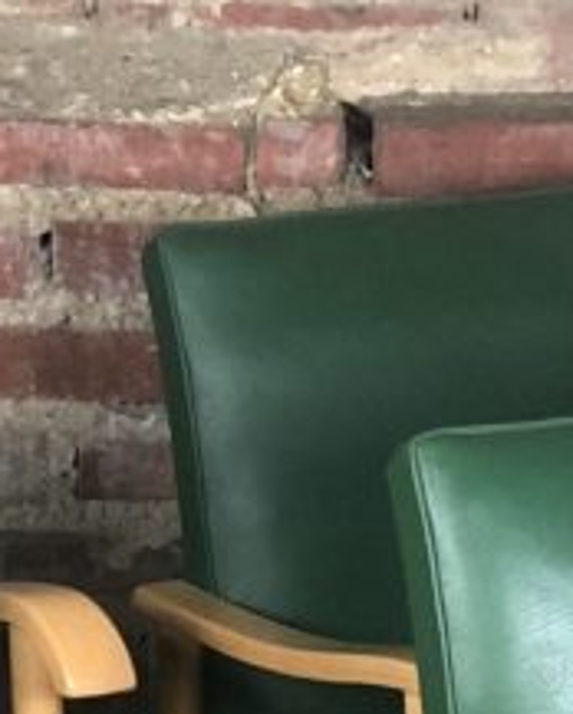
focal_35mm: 239
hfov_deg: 6.5
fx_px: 5059
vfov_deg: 8.0
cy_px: 1000
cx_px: 283
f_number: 2.4
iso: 160
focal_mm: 6
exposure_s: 1/25
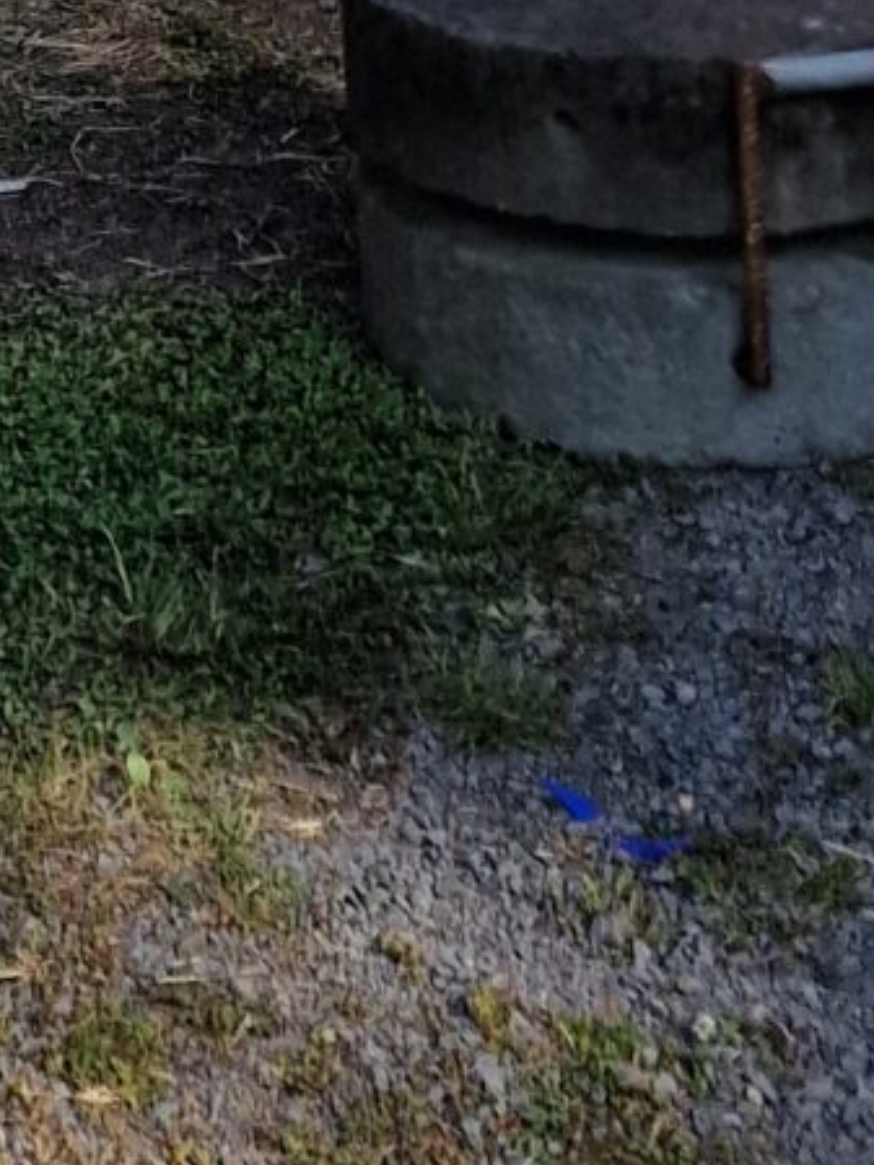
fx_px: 4408
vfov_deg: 12.4
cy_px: -1463
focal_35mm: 131
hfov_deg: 10.4
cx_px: -915
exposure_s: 1/1556
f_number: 1.8
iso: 50
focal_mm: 6.4
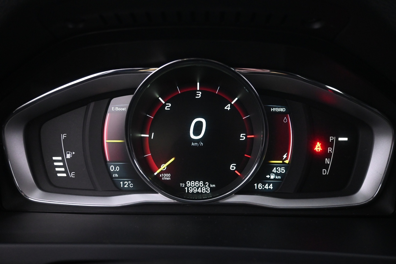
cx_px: 198
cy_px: 132
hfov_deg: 61.9
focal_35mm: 30
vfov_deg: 43.6
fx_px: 330
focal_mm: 20
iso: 3200
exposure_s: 1/30
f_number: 3.8
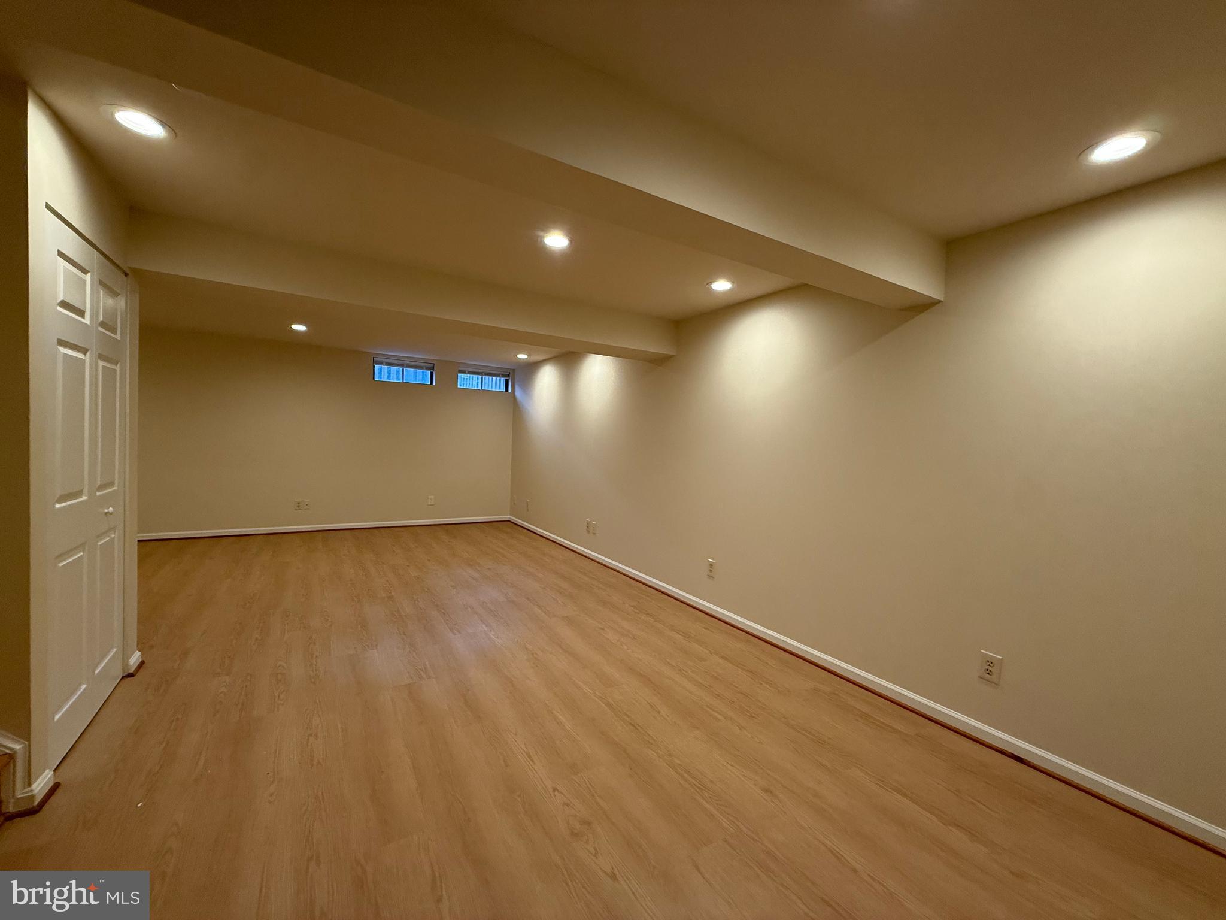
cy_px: 460
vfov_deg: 85.7
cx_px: 613
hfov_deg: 102.1
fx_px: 496
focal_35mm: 14
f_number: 2.2
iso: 250
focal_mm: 2.22
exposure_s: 1/120
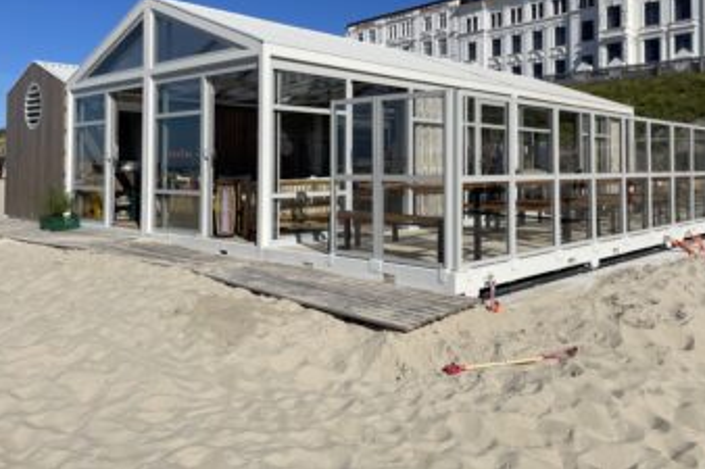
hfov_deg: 58.4
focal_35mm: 32
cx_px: 411
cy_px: 158
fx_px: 626
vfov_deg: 40.6
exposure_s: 1/6897
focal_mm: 4.2
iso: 32
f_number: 1.6
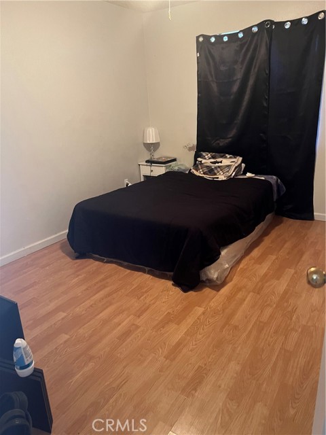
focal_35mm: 26
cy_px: 218
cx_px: 163
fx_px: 326
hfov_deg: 53.1
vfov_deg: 67.3
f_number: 1.5
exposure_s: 1/40
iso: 500
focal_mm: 5.7
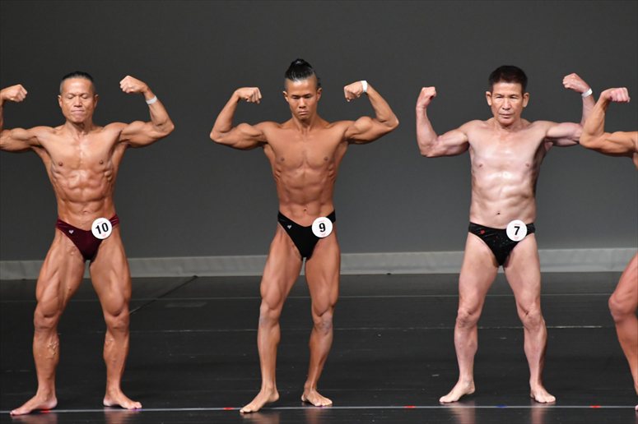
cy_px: 212
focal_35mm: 345
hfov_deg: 6.0
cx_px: 319
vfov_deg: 4.0
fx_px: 6111
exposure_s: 1/400
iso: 4000
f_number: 5.6
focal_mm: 230
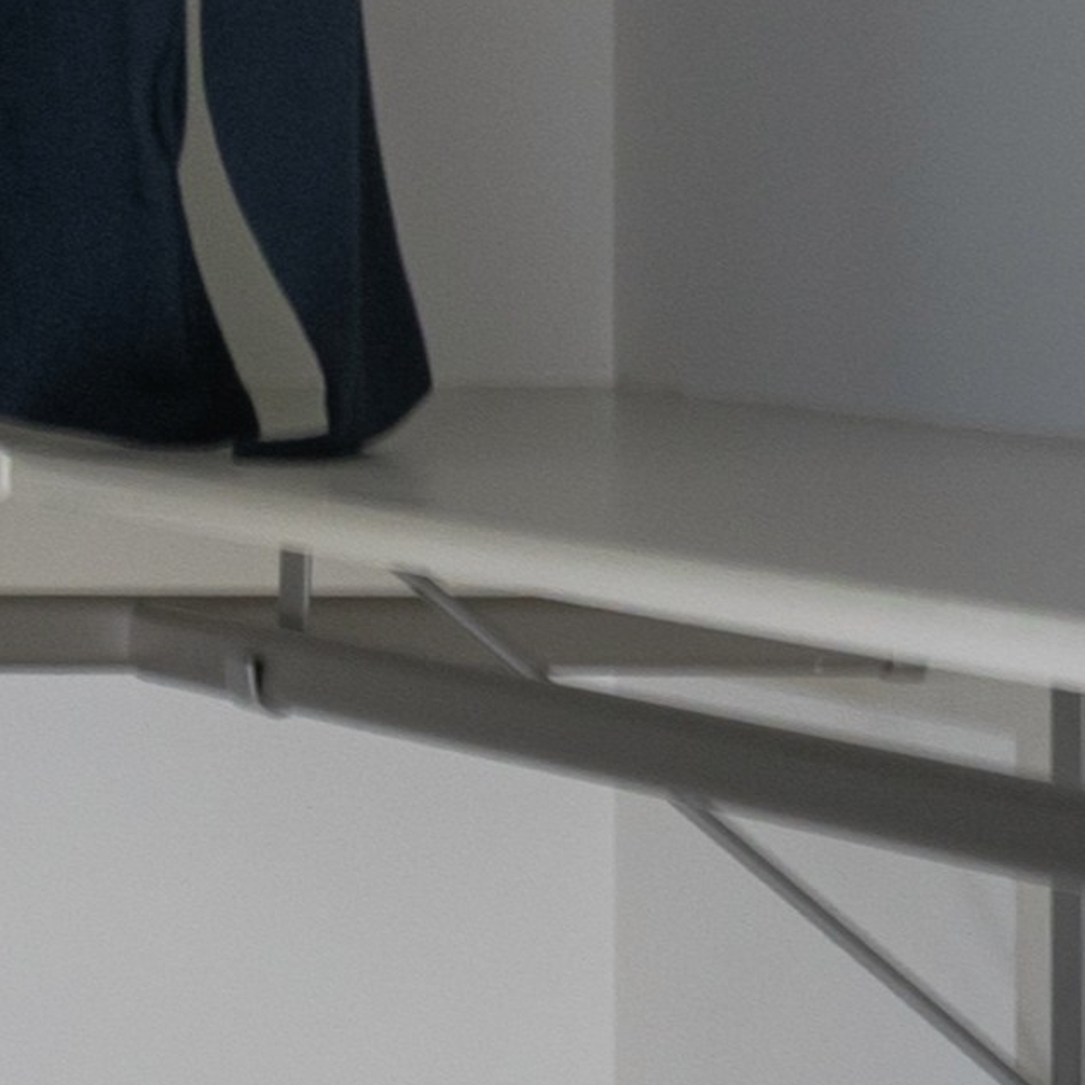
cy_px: -621
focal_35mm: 218
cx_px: -2472
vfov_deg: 7.9
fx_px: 7731
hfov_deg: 7.0
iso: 100
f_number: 9
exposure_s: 1/5
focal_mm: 18
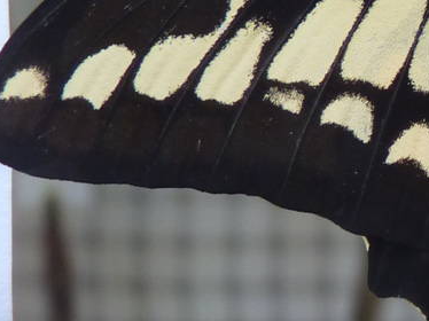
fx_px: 2279
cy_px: 147
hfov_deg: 10.2
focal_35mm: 184
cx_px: 765
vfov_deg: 8.1
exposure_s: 1/30
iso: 160
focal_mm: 7.6
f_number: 3
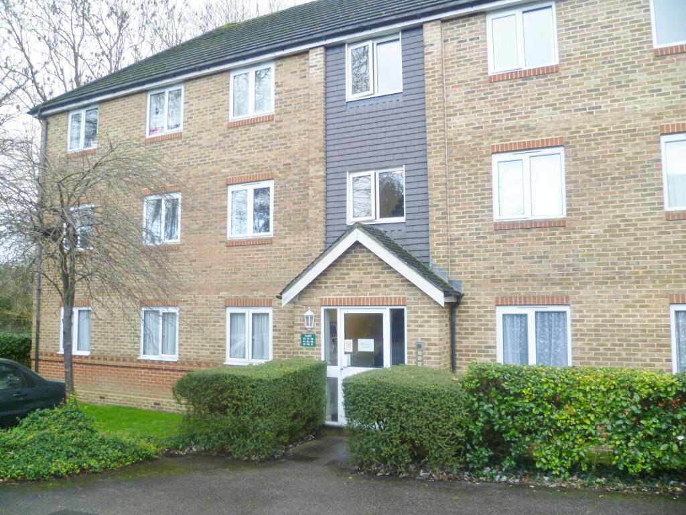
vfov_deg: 49.7
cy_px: 258
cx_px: 343
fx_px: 555
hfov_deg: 63.4
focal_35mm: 28
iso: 125
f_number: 2.8
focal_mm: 5
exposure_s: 1/30
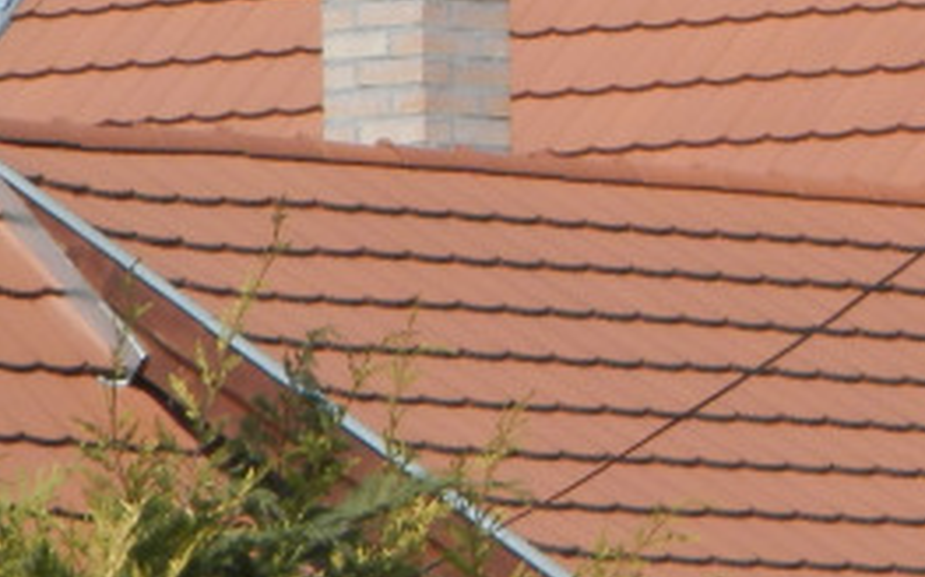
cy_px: -292
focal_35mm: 789
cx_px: 1657
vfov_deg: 1.7
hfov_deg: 2.7
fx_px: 19877
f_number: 4.9
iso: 80
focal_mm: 27.4
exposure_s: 1/500
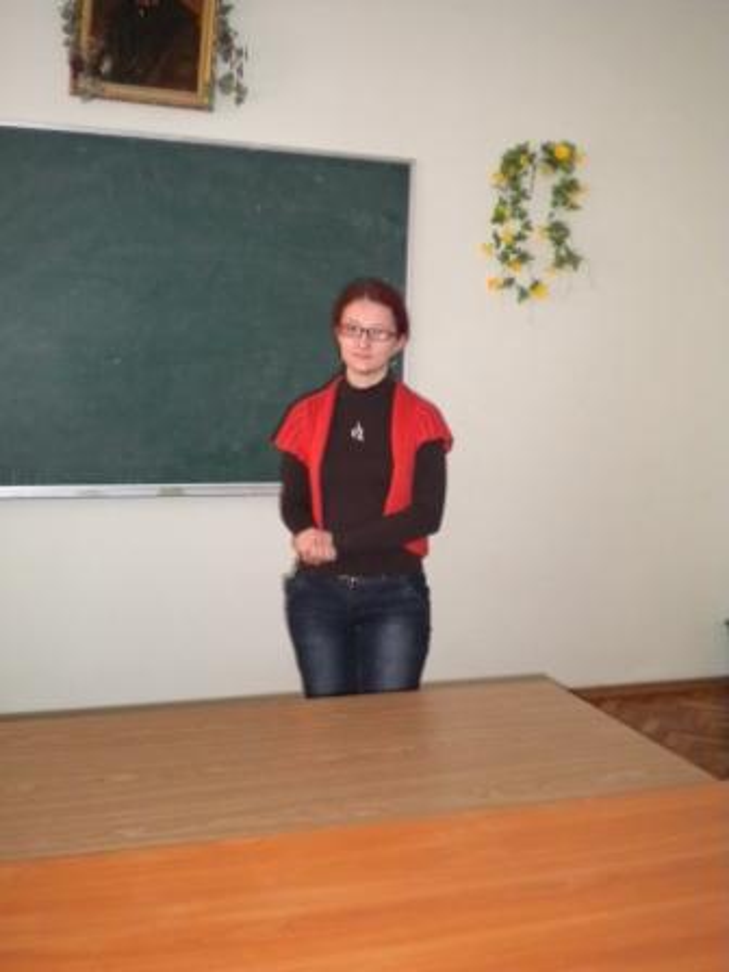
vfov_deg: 45.8
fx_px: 1151
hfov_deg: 35.1
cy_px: 486
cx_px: 364
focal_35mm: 41
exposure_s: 1/30
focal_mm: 7.4
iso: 400
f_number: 3.5
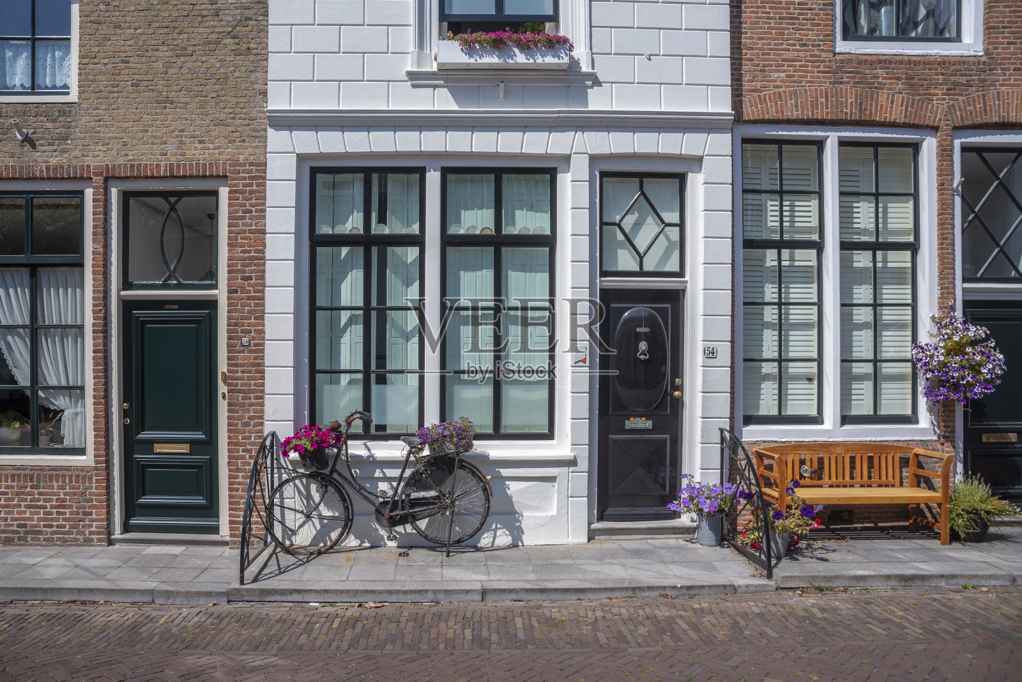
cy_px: 341
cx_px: 511
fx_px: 682
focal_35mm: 24
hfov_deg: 73.7
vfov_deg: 53.2
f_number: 7.1
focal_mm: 24
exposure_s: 1/640
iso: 100
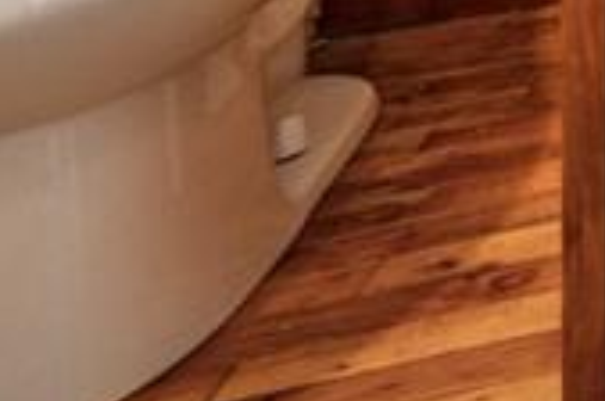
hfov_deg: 11.9
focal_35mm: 85
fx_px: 1426
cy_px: -798
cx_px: 1765
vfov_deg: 10.8
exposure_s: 1/8
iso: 800
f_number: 11
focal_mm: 14
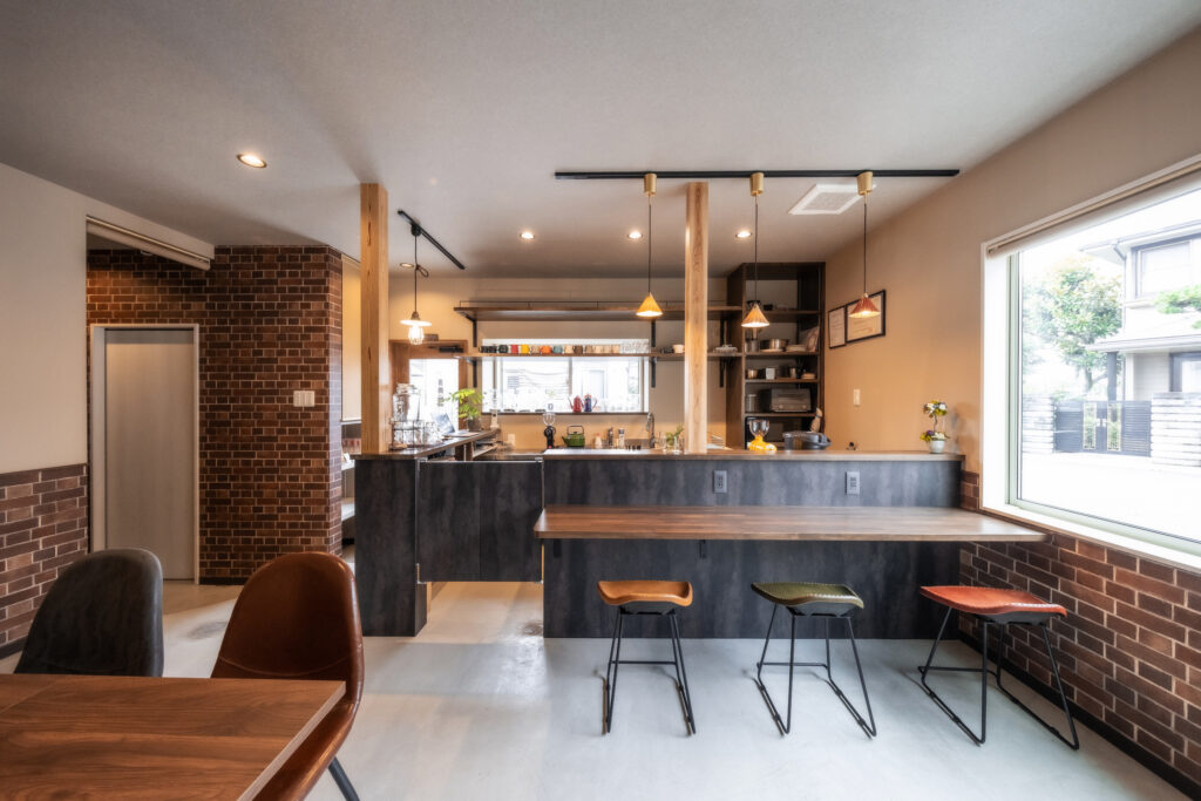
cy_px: 400
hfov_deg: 112.6
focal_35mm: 12
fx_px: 400
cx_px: 600
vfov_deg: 90.0
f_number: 4.5
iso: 800
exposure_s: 1/50
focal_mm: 8
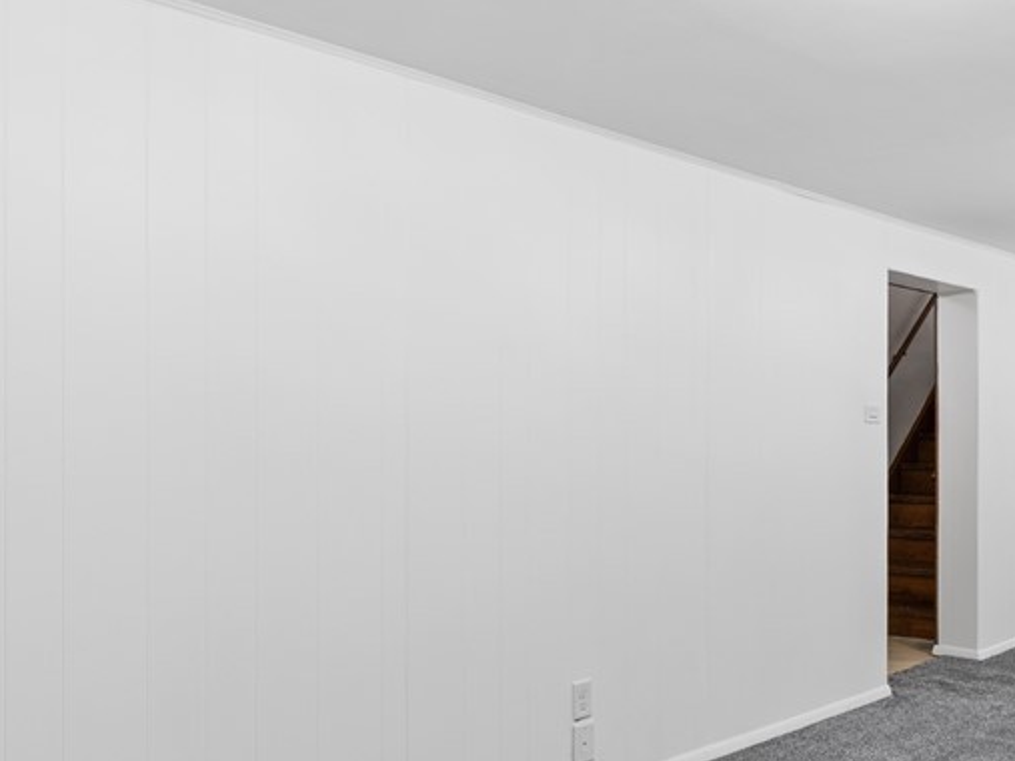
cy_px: 495
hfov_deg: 49.9
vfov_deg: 40.3
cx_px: 795
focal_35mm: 35
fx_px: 1026
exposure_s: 1.6
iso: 250
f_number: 9
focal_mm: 17
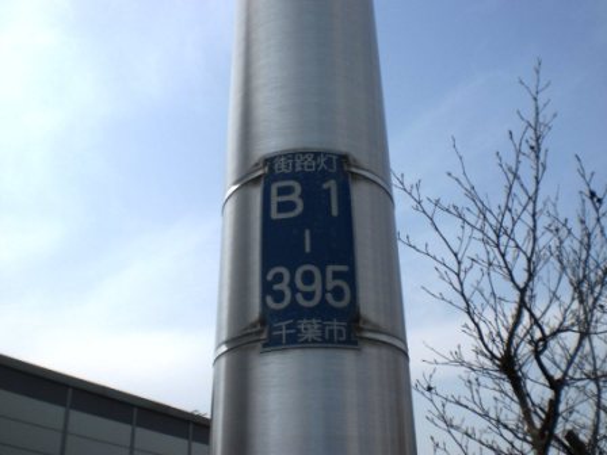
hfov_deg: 49.0
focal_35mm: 38
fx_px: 666
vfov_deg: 37.7
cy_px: 228
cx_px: 304
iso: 50
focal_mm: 6.3
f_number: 4.4
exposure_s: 1/400
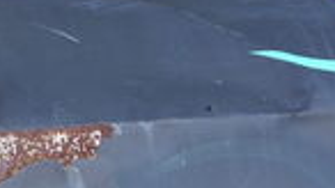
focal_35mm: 182
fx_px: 1616
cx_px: -229
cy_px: 172
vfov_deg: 6.6
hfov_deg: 11.2
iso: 50
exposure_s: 1/260
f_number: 2.8
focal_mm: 6.3
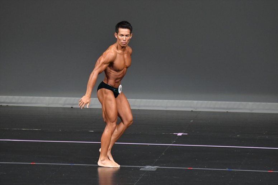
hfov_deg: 6.5
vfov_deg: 4.4
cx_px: 139
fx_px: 2431
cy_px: 92
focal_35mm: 315
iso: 4000
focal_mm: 210
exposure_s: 1/400
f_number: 5.6
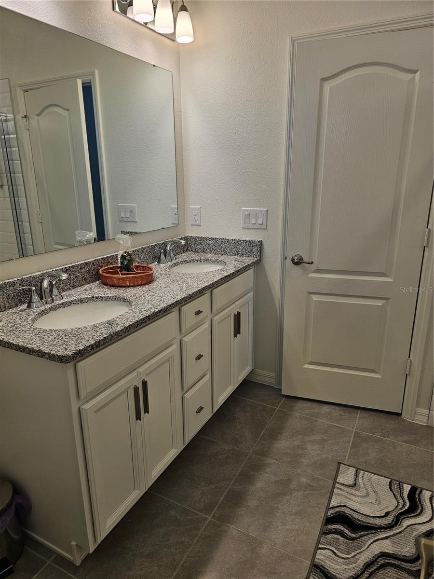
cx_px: 217
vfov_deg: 73.9
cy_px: 290
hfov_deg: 58.9
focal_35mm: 23
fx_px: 384
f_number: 1.7
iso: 40
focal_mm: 6.3
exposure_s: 1/120
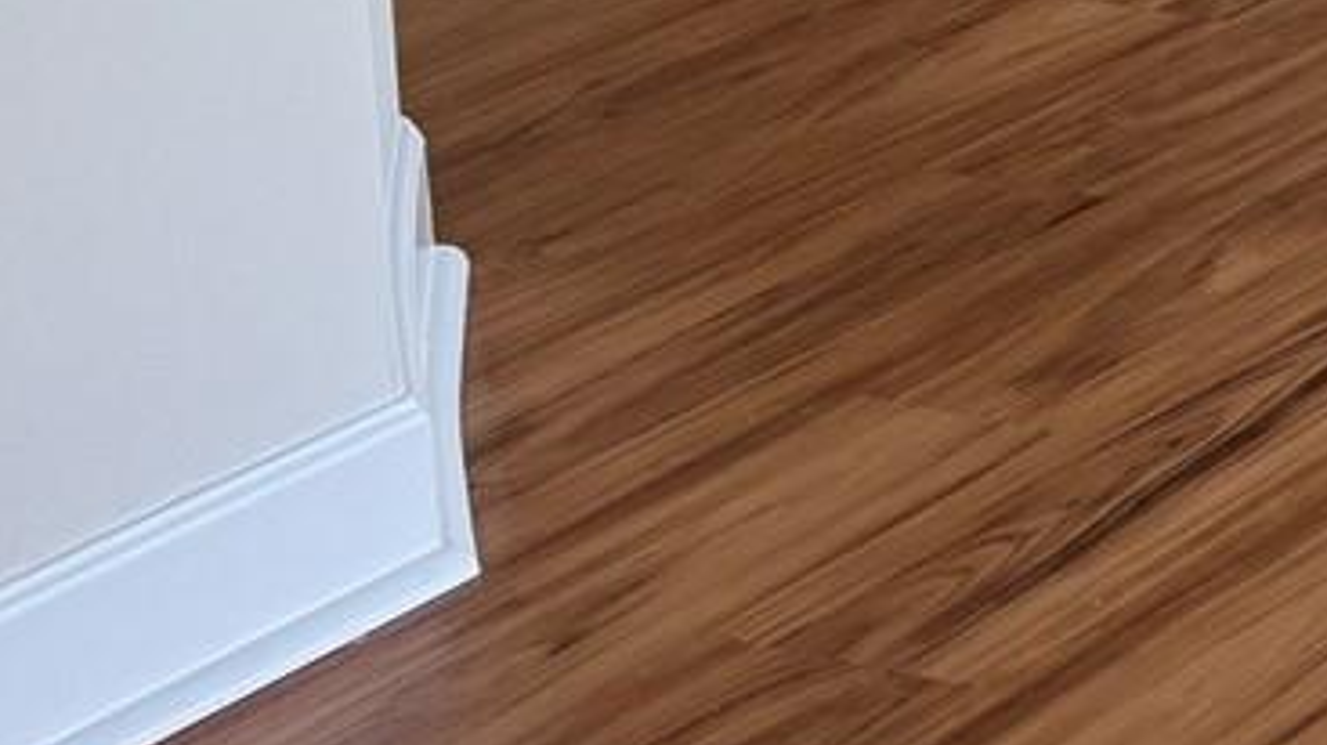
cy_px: -546
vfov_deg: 8.0
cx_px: 2571
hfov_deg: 13.0
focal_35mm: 146
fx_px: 5135
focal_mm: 6.76
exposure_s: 1/125
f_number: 1.78
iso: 50
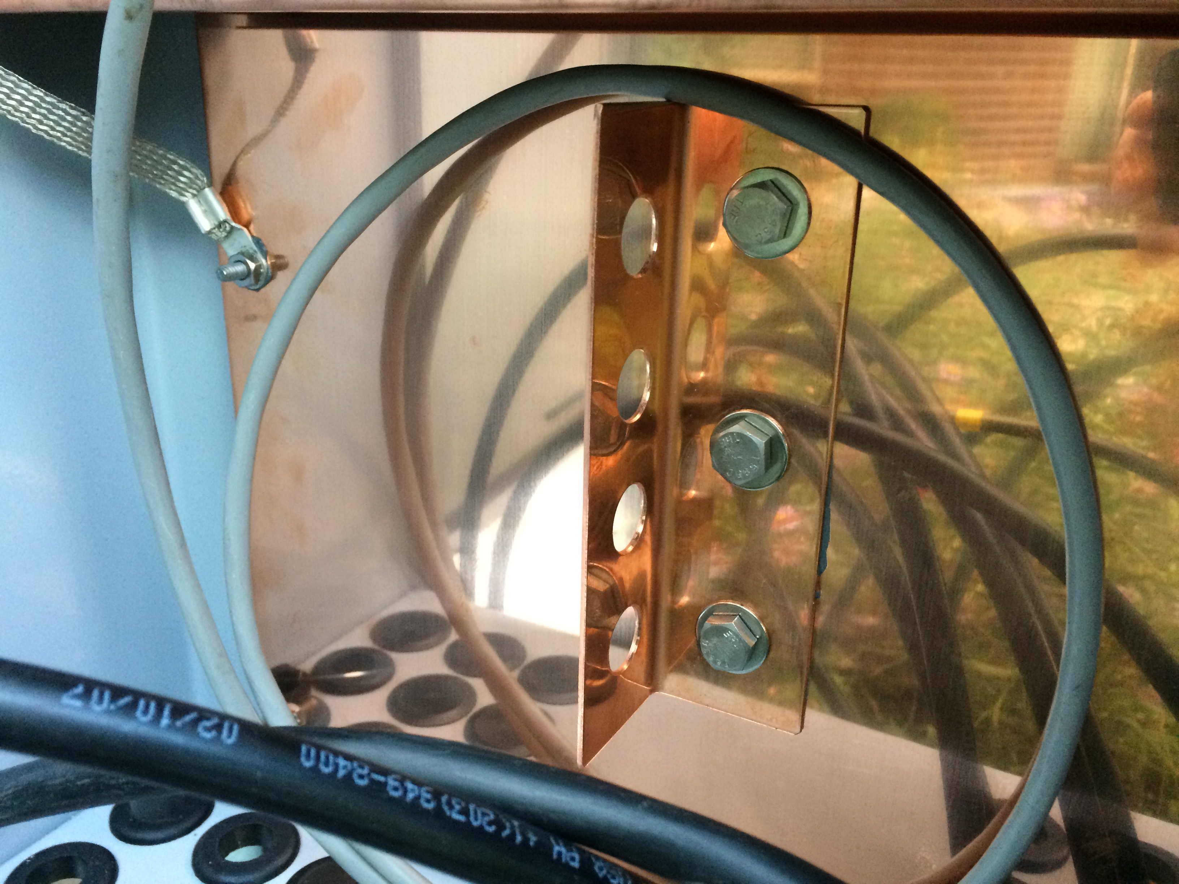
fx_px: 988
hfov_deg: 61.7
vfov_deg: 48.2
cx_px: 590
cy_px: 442
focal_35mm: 29
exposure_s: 1/30
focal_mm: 4.15
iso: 250
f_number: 2.2
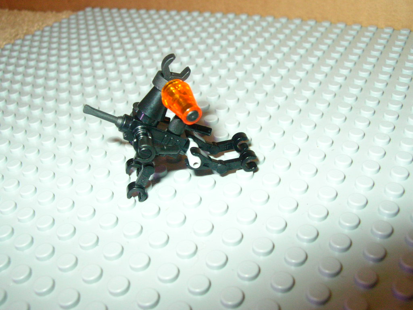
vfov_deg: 38.7
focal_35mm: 37
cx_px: 206
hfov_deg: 50.1
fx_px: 441
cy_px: 155
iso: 200
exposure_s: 1/60.1
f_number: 3.8
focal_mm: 6.2
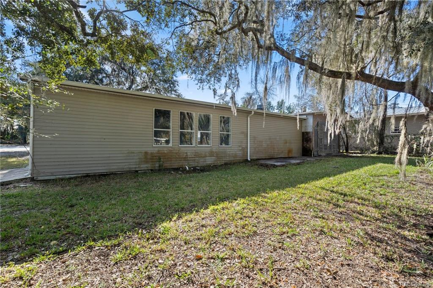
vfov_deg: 73.7
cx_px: 216
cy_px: 144
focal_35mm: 16
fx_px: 192
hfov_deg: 96.8
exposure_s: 1/80
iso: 320
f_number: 8
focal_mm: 16
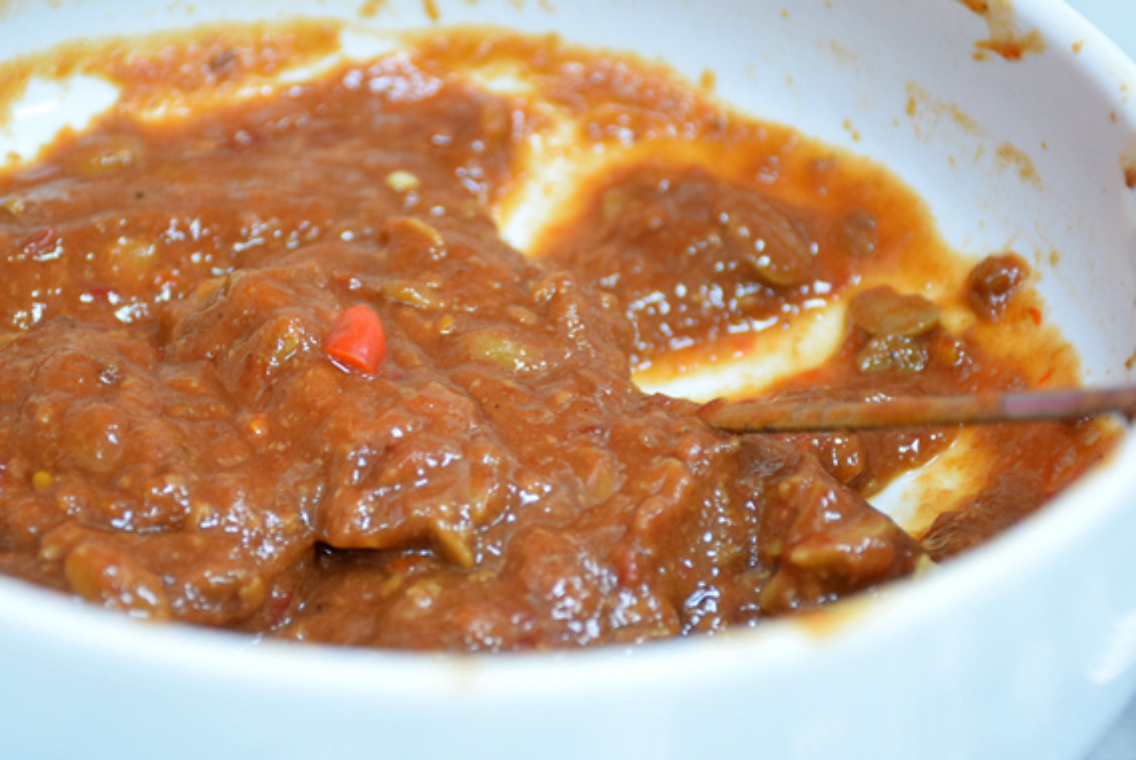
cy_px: 411
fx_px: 3474
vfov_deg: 12.5
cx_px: 485
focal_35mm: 110
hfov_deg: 18.6
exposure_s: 1/30
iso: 800
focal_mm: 52
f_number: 4.8
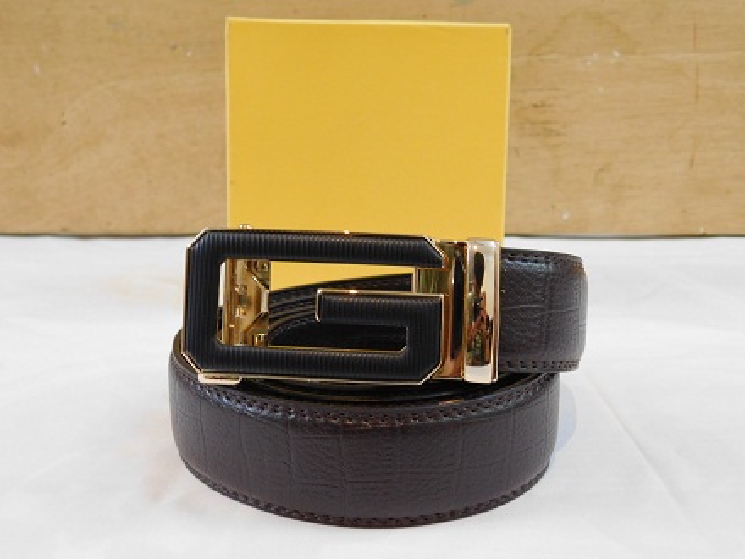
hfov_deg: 42.1
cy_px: 280
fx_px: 968
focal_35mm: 45
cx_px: 372
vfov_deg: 32.2
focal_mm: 8
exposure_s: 1/8
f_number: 3.7
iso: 400
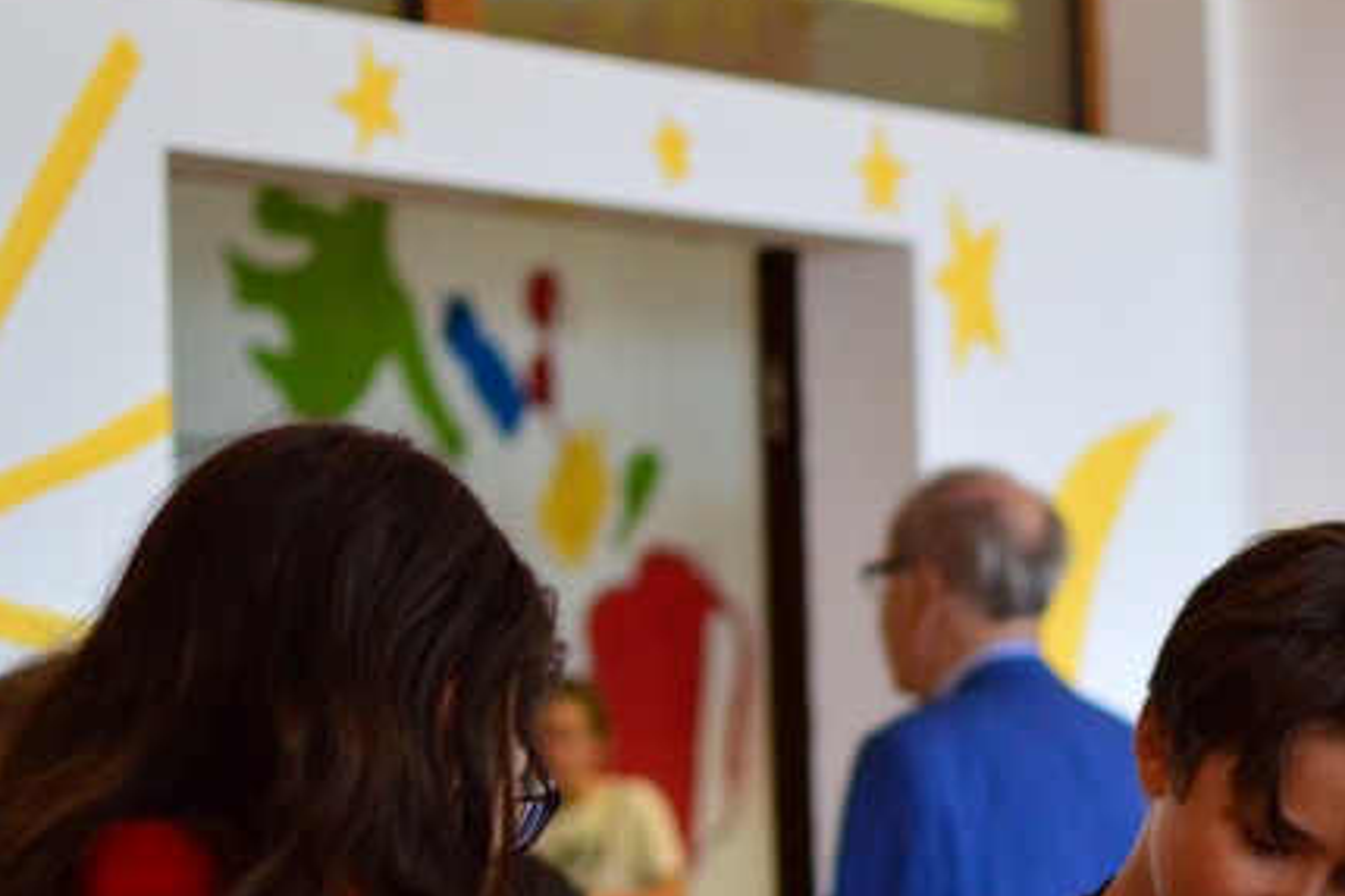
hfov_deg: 16.2
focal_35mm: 125
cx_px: 1126
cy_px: 819
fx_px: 4677
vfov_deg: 10.9
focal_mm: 35
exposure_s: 1/640
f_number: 1.8
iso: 800
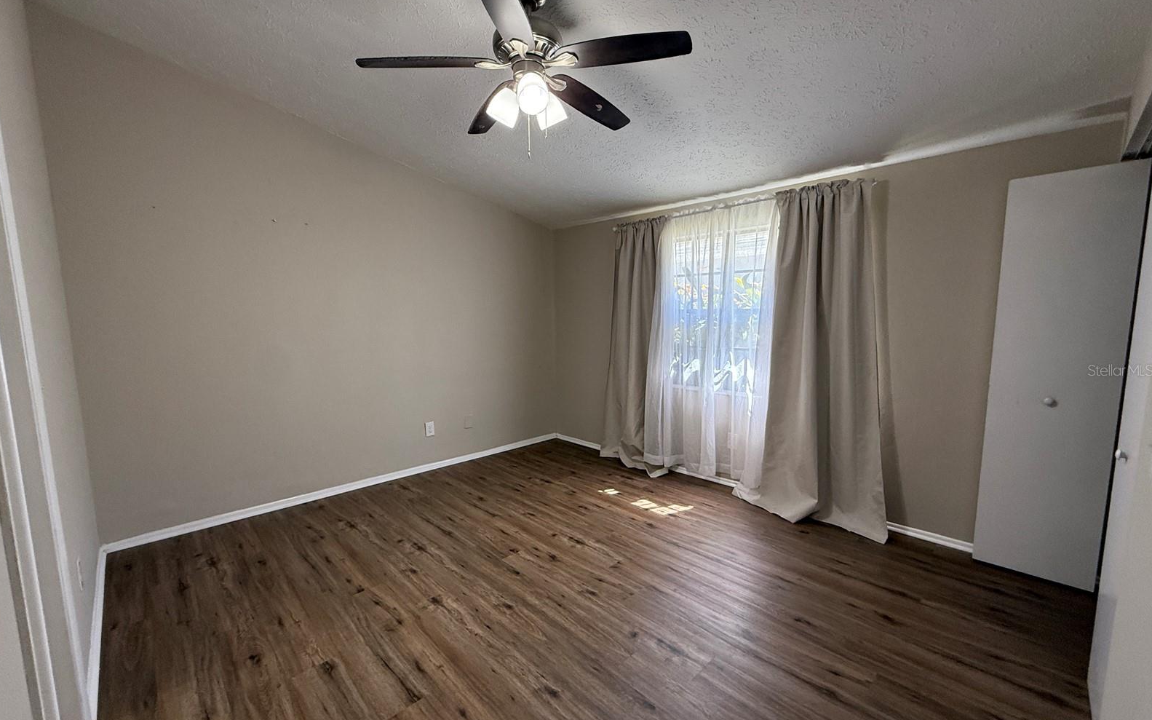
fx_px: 471
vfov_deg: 74.8
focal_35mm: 15
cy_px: 370
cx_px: 574
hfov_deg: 101.5
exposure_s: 1/99
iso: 250
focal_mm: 2.22
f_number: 2.2
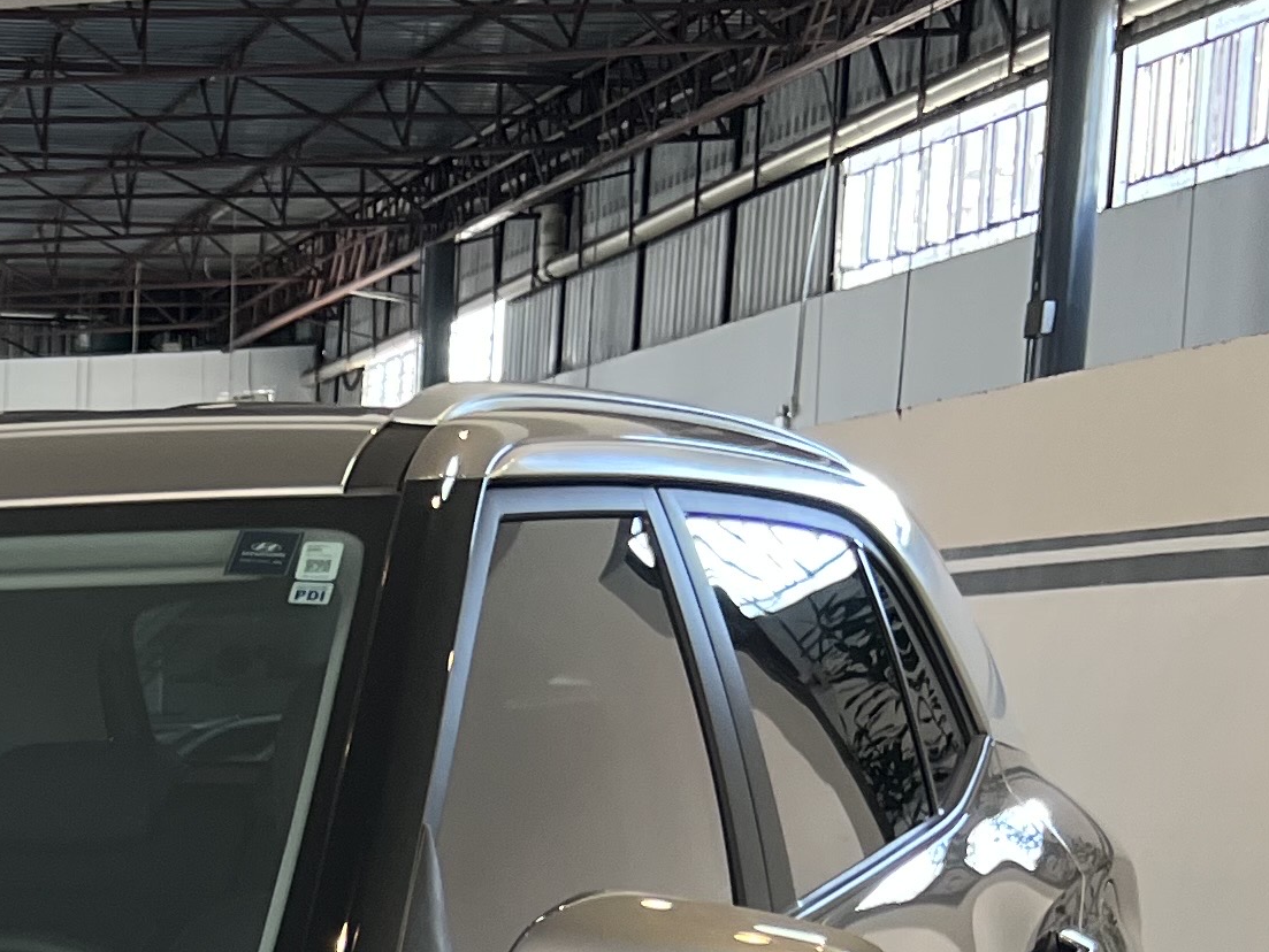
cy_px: 1625
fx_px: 3484
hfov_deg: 18.5
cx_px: -595
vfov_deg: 14.1
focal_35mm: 95
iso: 100
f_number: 1.5
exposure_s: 1/120
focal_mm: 5.7
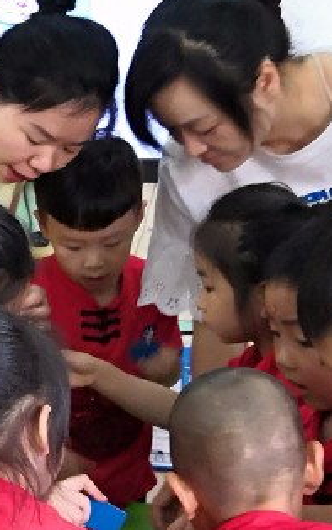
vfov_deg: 19.0
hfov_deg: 11.3
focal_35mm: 109
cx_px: -226
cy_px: 360
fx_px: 1577
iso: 500
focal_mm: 3.95
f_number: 1.8
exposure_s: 1/50
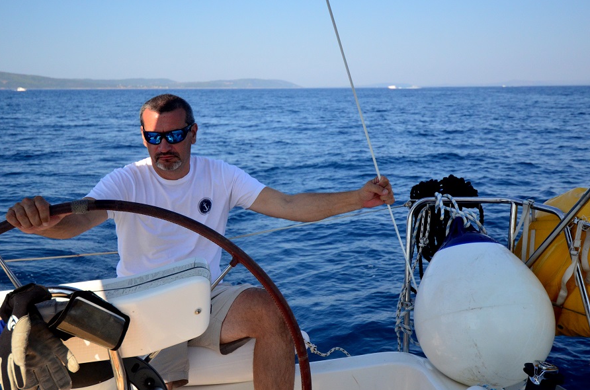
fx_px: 605
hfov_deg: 52.0
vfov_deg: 35.7
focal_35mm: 37
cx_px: 290
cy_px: 182
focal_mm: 22
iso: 1100
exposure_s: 1/8000
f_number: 4
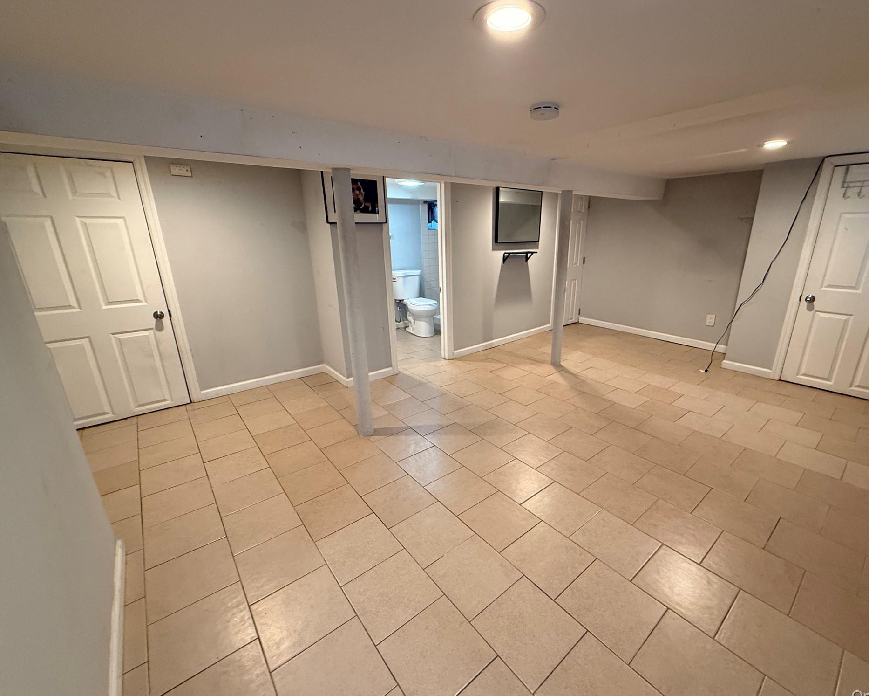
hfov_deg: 96.6
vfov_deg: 84.0
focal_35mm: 15
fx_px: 386
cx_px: 469
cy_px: 349
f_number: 2.2
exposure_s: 1/60
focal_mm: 2.22
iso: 320
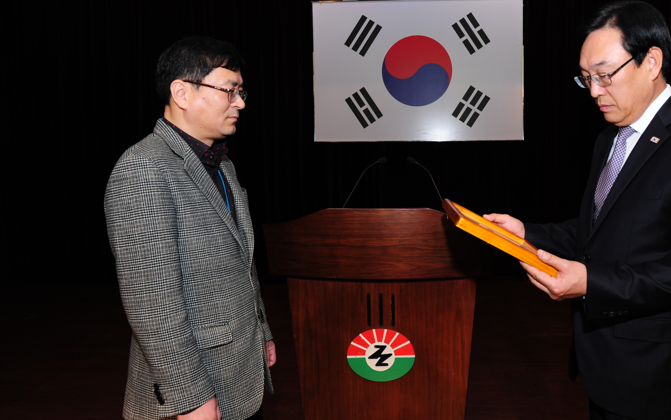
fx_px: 549
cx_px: 410
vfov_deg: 41.8
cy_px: 193
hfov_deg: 62.2
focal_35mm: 30
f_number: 8
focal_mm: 24
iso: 800
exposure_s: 1/125
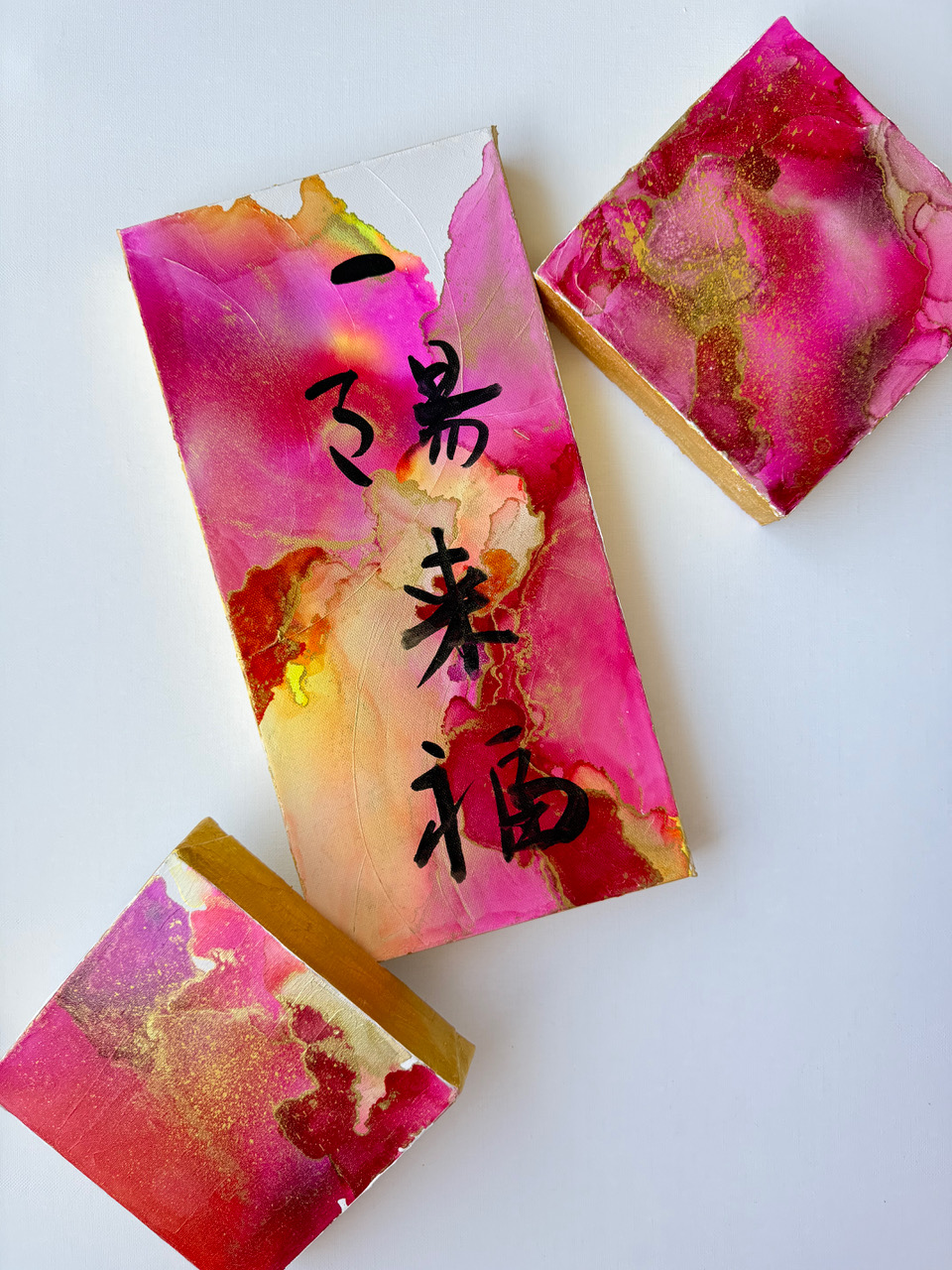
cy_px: 635
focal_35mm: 24
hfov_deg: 56.8
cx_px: 476
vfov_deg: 71.6
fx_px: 880
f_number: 1.78
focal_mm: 6.76
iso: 80
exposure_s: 1/121
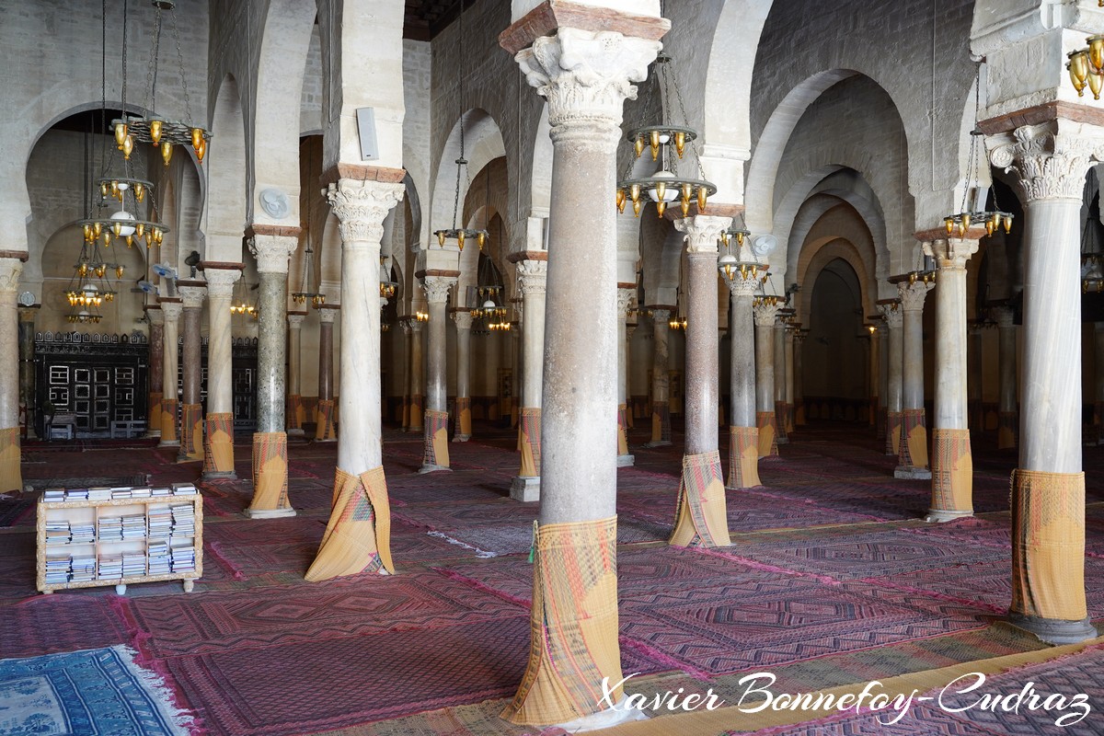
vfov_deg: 41.1
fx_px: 981
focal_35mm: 32
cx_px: 552
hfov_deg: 58.7
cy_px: 368
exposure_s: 1/60
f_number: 4
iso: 800
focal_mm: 32
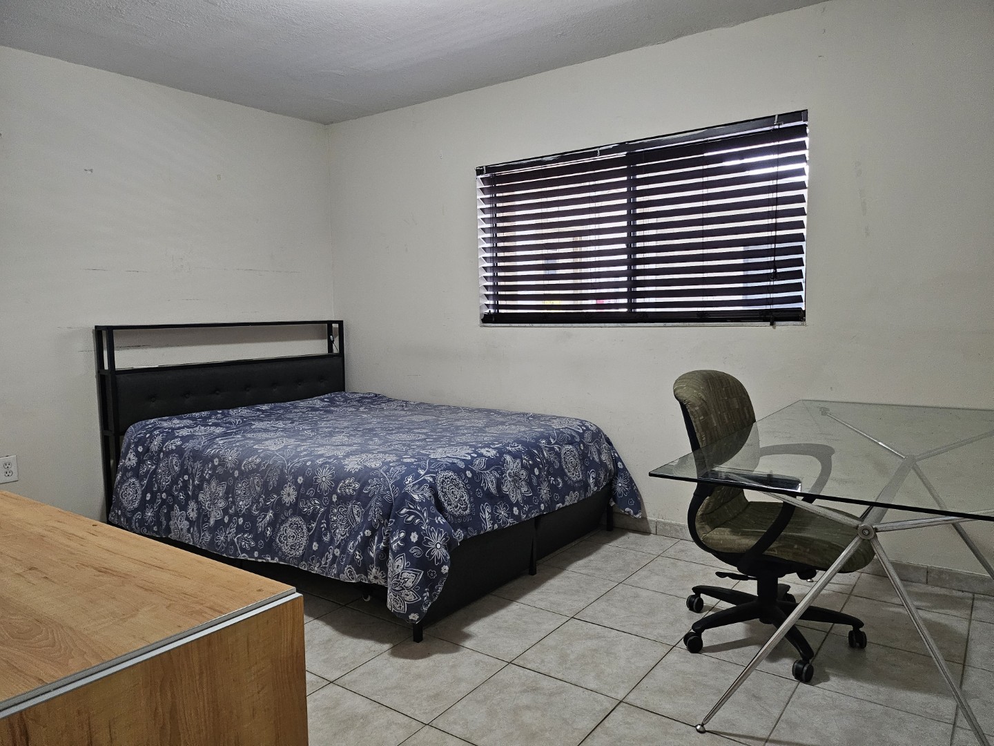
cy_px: 373
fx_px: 689
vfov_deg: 56.8
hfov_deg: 71.6
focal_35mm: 24
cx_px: 497
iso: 640
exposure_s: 1/120
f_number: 1.8
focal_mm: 5
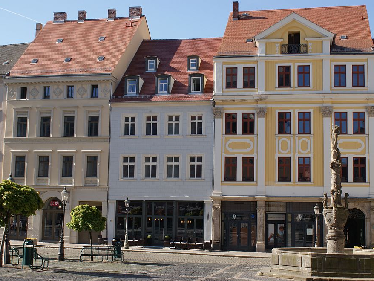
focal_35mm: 58
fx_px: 622
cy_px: 140
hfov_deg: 33.5
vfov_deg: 25.4
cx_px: 188
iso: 100
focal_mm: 35
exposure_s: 1/80
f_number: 11
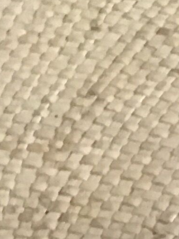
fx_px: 1600
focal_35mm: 232
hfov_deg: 5.6
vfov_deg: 7.4
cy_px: 755
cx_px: 688
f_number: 2.2
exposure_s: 1/33
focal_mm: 4.15
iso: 200
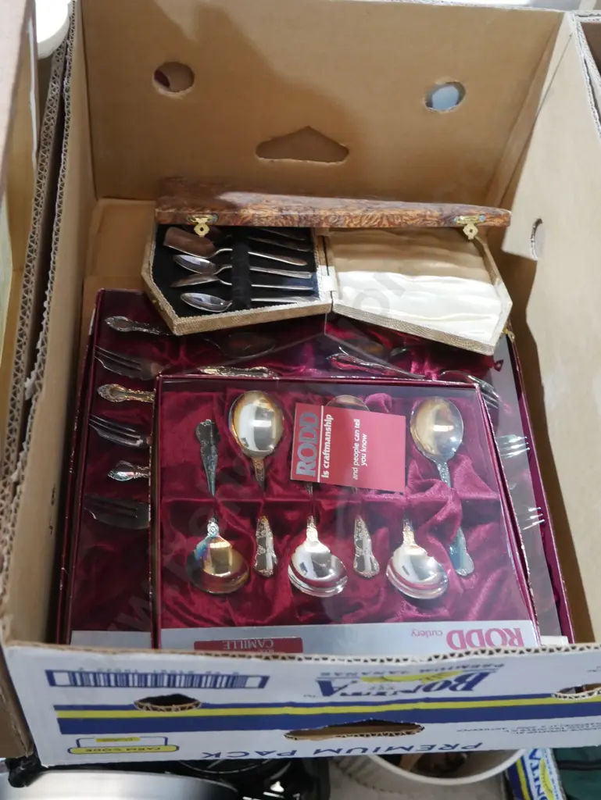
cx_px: 300
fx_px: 925
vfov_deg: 46.8
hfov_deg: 36.0
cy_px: 400
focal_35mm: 40
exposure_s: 1/60
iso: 2500
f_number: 4.4
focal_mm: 20
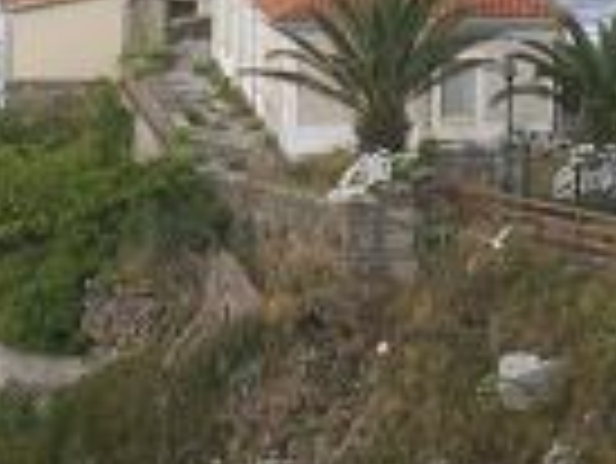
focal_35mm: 336
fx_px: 5984
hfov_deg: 5.9
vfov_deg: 4.4
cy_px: 81
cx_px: 153
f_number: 5.1
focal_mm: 14.3
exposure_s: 1/80
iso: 200
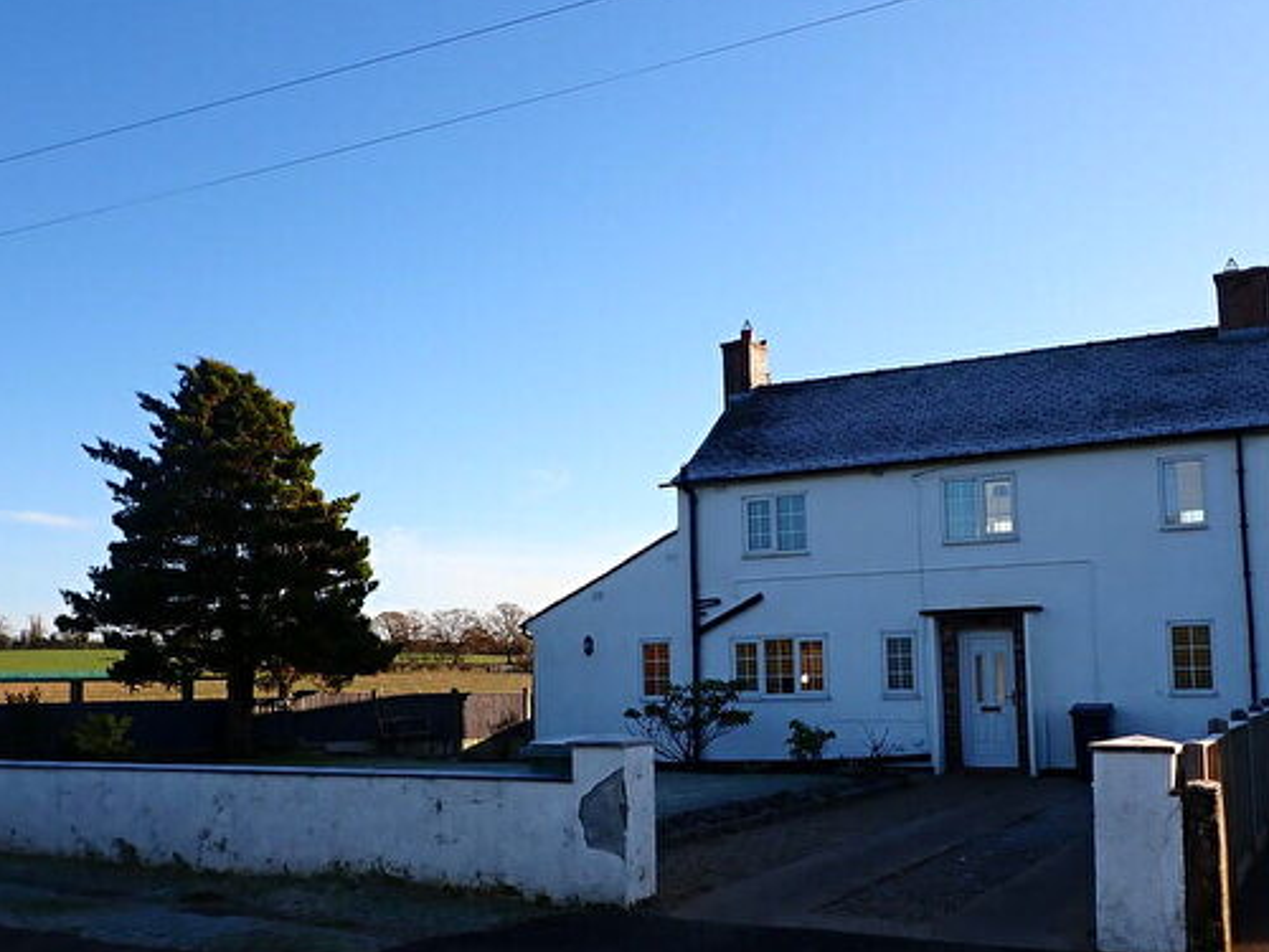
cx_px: 614
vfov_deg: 40.5
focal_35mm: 35
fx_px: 1283
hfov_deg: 52.6
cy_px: 567
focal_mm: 4.5
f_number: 2.8
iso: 100
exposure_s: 1/1000
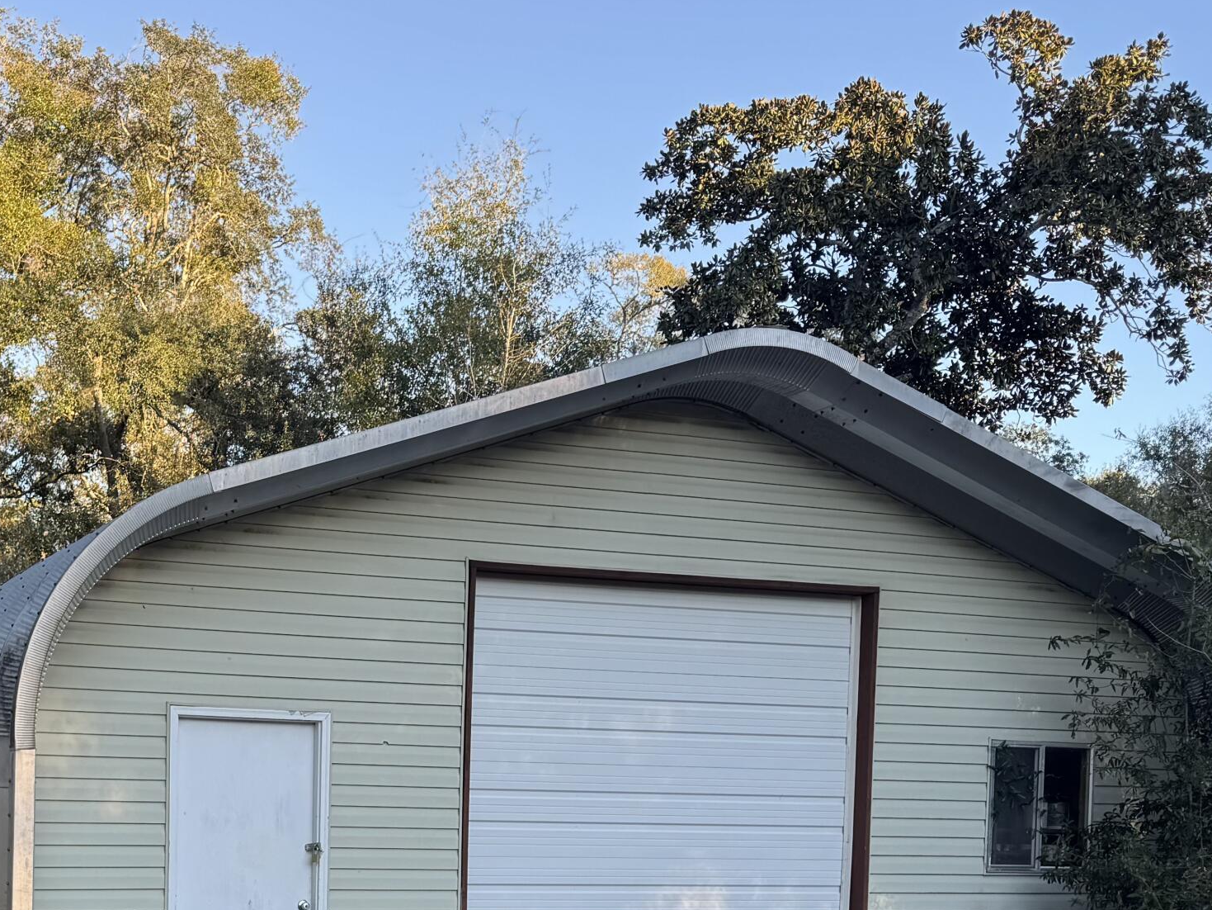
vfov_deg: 28.1
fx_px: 1716
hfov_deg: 37.6
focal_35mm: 49
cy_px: 884
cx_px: 256
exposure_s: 1/433
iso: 80
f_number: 1.78
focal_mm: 6.76
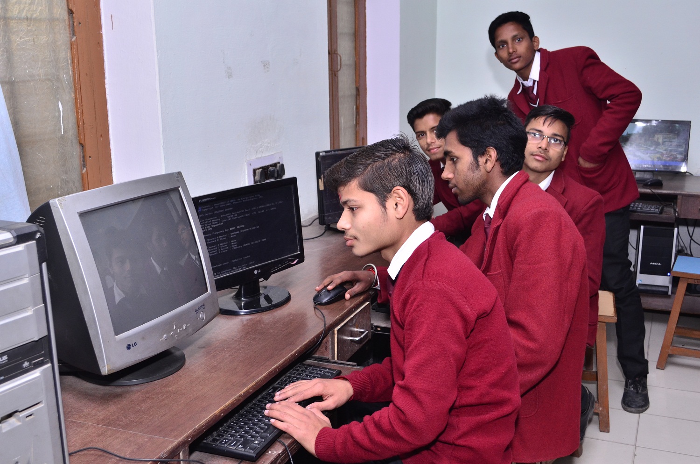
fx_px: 757
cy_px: 232
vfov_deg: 34.1
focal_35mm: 39
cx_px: 350
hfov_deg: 49.6
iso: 500
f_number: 6.3
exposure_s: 1/125
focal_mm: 26
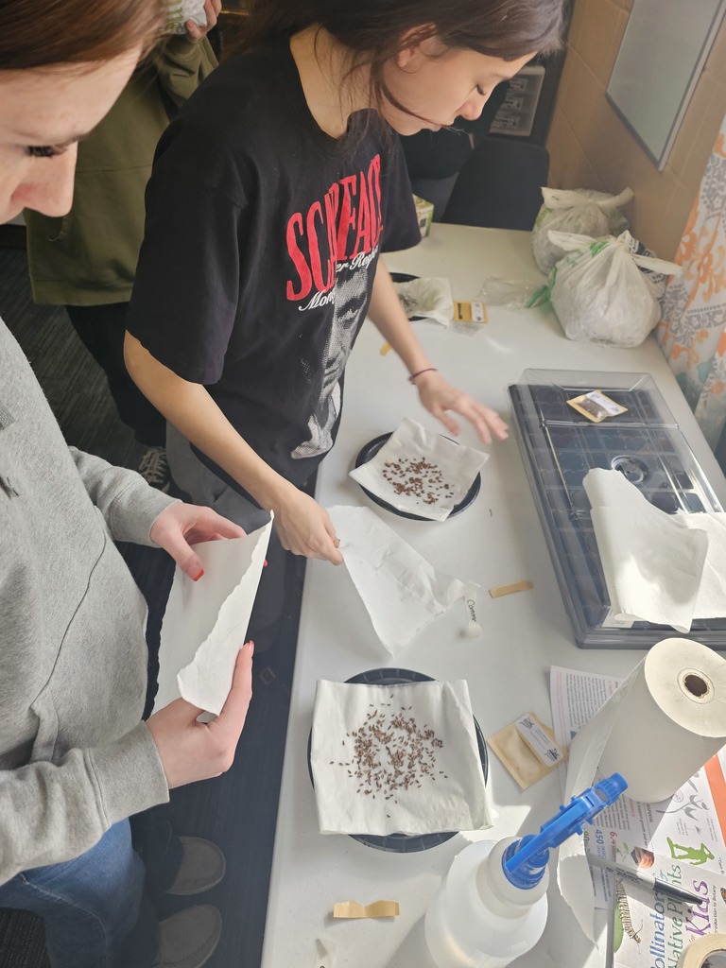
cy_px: 484
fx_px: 643
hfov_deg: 58.9
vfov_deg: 73.9
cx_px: 363
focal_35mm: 23
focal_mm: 6.3
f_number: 1.7
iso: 64
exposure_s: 1/120
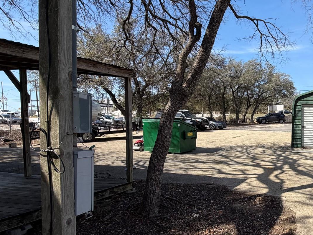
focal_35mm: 27
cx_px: 286
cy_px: 139
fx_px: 244
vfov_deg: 51.1
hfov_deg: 55.8
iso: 32
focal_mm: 2.22
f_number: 2.2
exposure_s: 1/770
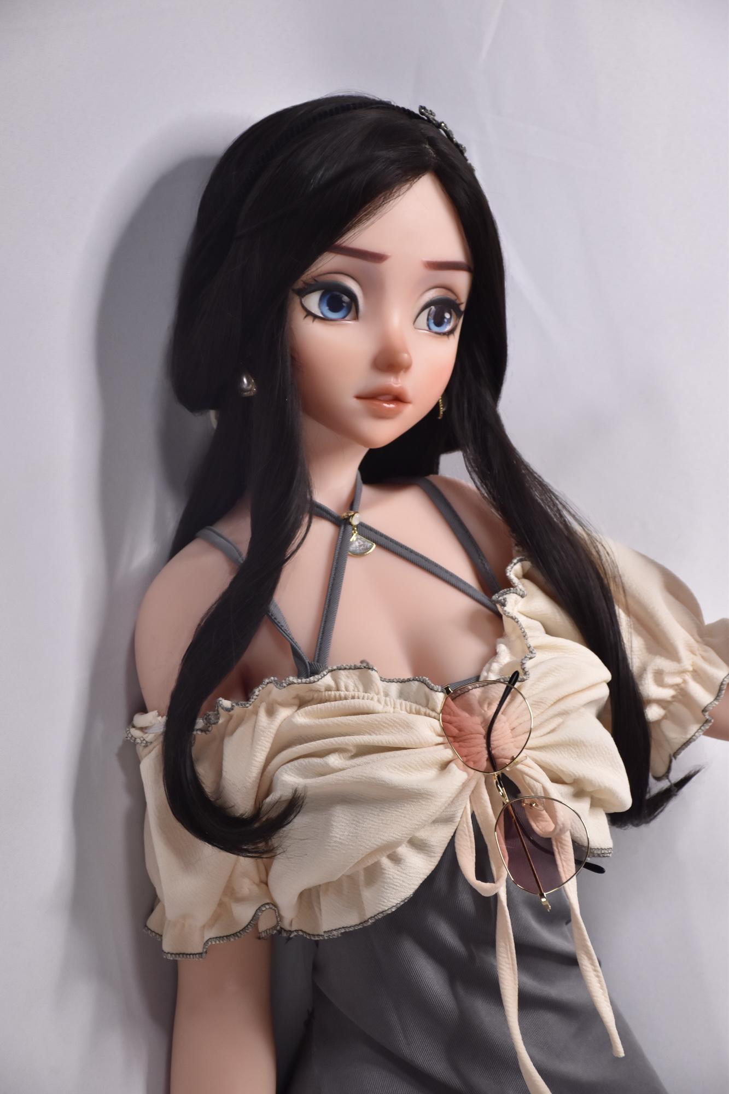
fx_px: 3418
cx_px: 364
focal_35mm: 112
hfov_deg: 12.2
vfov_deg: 18.2
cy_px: 547
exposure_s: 1/40
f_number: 6.3
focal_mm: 75
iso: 500
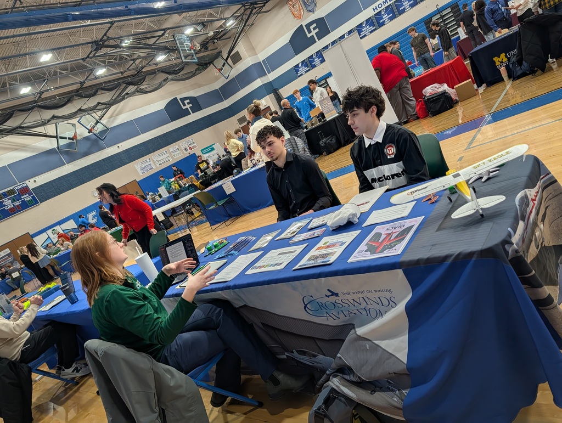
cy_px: 212
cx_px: 281
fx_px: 390
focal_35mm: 24
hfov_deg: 71.5
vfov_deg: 56.9
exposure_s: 1/145
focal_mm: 6.9
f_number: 1.68
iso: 30
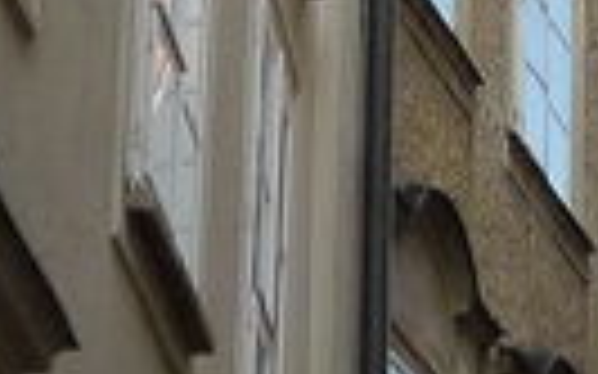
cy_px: -575
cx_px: 967
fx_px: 5408
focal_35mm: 332
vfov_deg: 3.9
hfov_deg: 6.2
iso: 160
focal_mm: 6.3
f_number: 3.8
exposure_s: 1/250
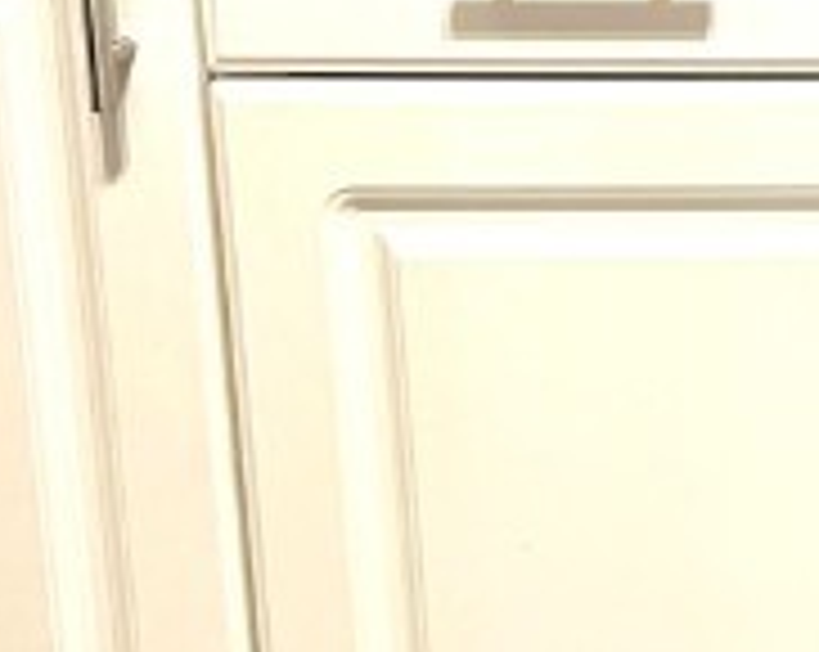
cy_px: -162
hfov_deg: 12.2
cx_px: 1836
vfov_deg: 11.4
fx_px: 3194
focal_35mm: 132
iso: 250
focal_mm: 6.76
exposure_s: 1/60
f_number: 1.78
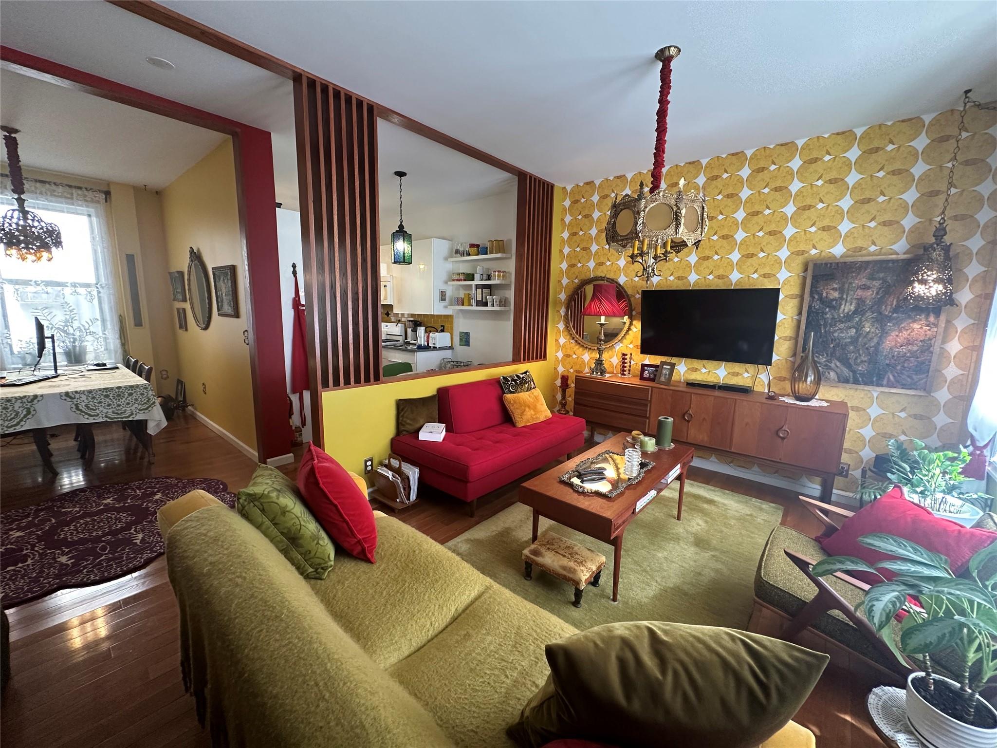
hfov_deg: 102.1
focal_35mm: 14
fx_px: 403
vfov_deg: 85.7
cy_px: 374
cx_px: 498
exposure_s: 1/60
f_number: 2.2
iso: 250
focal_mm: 2.22
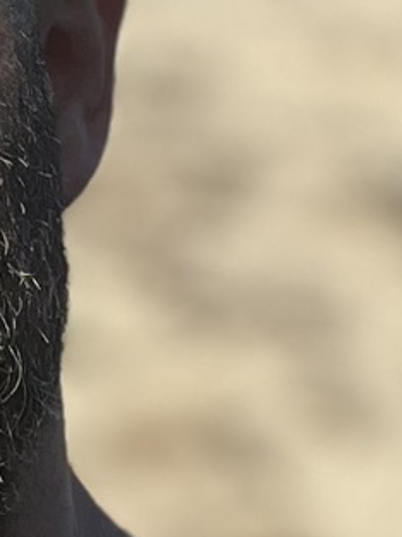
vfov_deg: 3.9
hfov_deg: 2.9
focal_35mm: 505
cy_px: 962
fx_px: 7820
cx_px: -218
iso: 32
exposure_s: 1/483
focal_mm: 9
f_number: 2.8
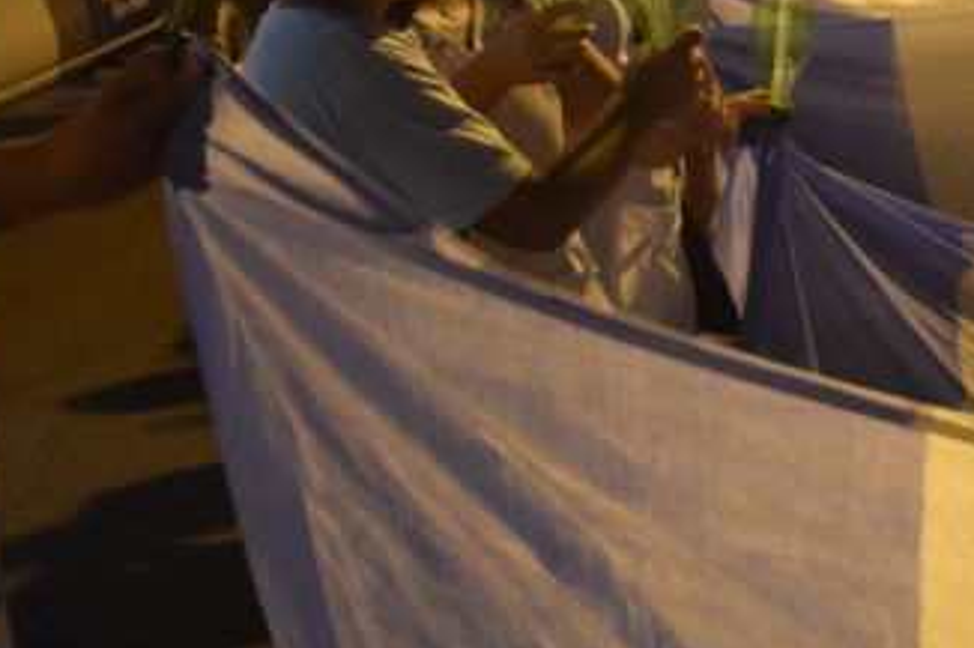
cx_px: 1105
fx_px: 3089
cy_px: 112
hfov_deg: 17.3
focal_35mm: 114
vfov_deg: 11.9
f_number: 4.2
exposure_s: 1/60
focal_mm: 31
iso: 3200
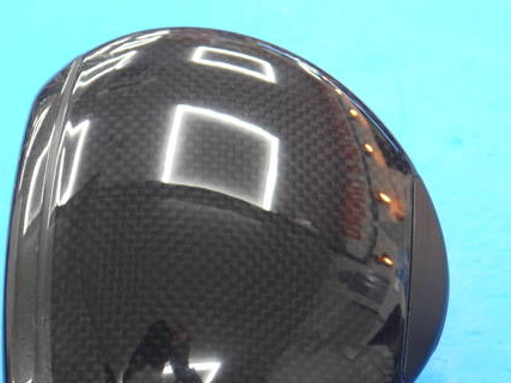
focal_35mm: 126
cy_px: 259
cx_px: 194
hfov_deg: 15.6
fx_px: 1859
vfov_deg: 11.7
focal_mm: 42
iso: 800
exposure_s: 1/50
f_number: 5.6
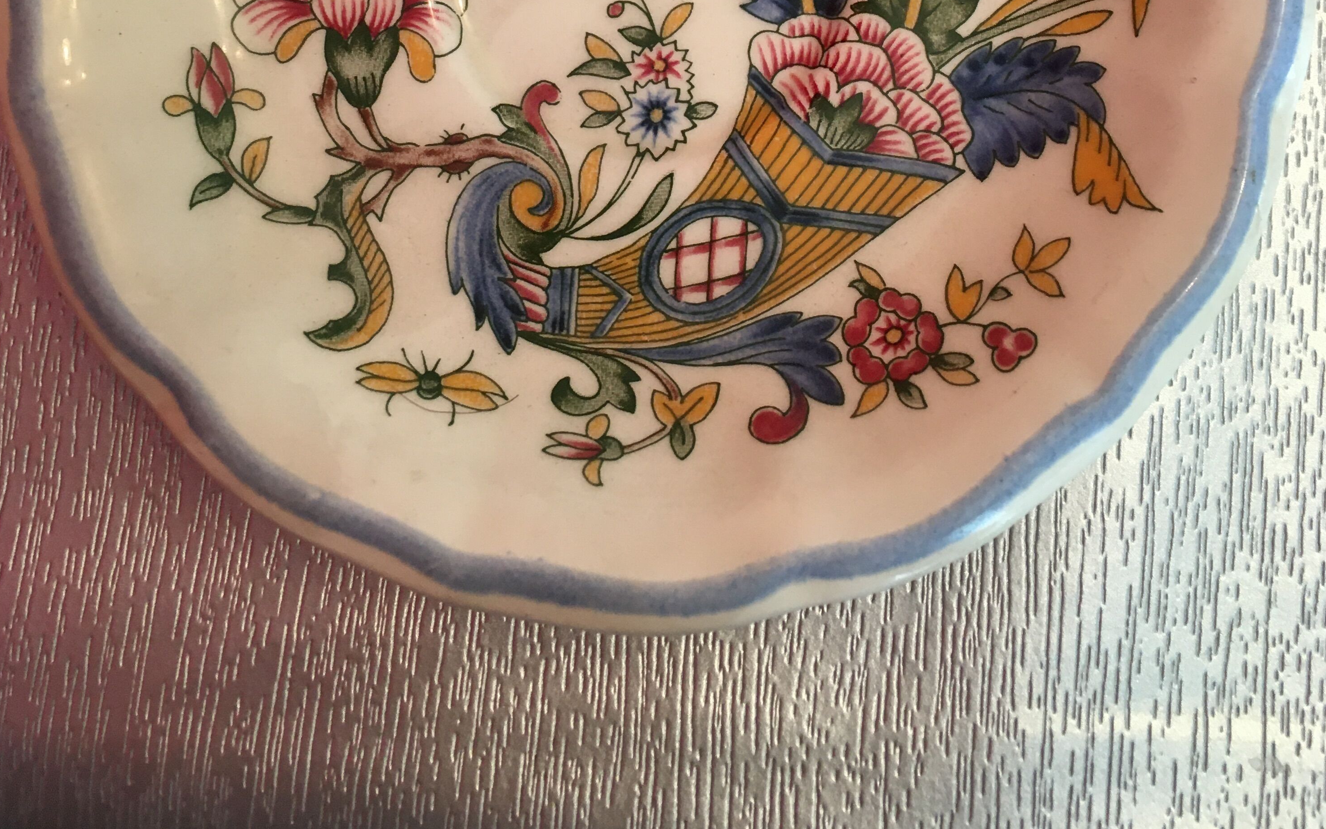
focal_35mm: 42
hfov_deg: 47.2
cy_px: -41
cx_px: 667
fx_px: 1518
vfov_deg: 28.3
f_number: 2.2
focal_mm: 4.15
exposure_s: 1/33
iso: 125
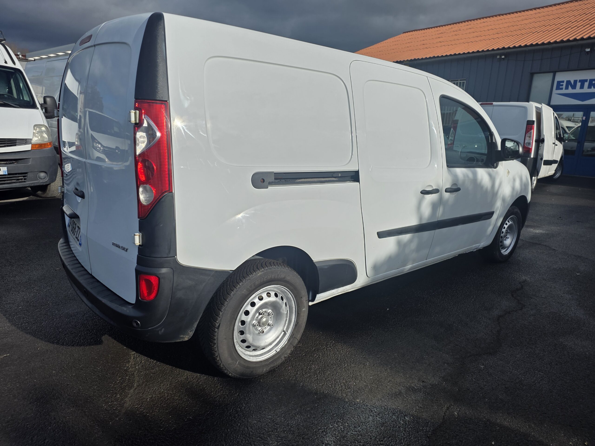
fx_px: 395
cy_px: 223
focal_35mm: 23
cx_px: 298
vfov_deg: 58.9
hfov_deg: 73.9
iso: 80
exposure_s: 1/7944
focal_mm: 6.25
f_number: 1.7
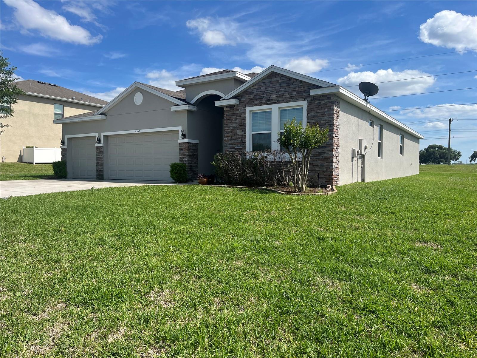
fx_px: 358
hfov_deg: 67.3
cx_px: 238
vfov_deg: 53.1
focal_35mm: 26
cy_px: 179
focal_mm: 5.1
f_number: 1.6
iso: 50
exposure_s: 1/3521
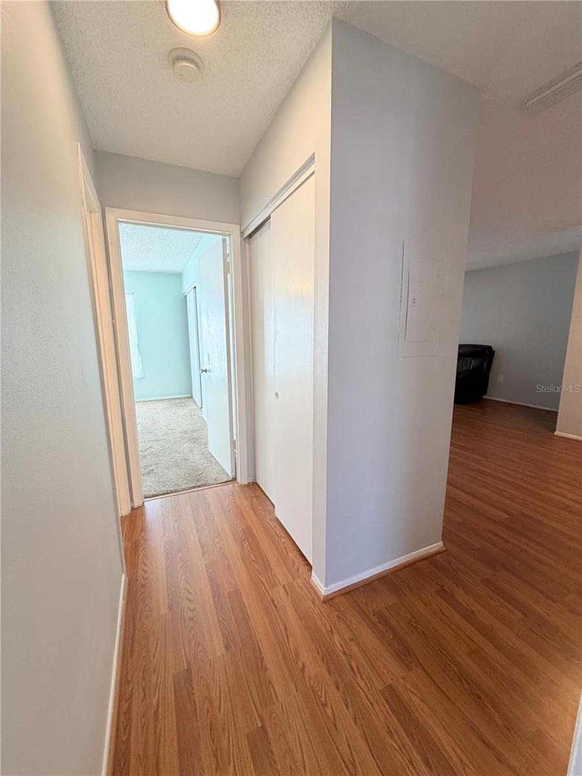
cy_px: 388
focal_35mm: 14
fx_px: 314
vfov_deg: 102.1
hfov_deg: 85.7
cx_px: 291
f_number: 2.2
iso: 200
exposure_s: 1/120
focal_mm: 2.22
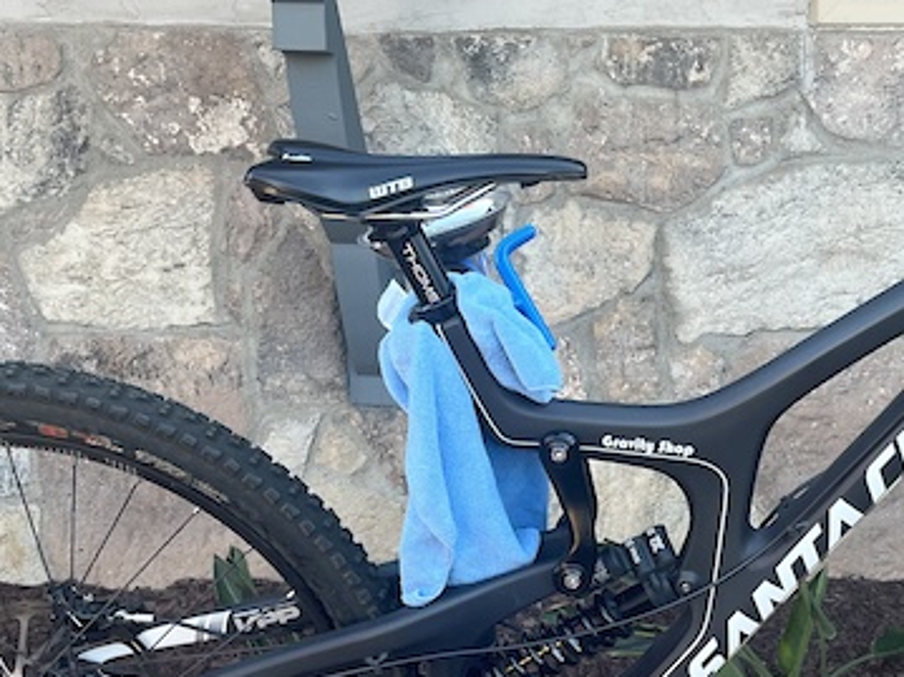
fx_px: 1514
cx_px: 665
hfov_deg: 32.7
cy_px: 536
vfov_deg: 24.8
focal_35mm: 58
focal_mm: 5.1
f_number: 1.6
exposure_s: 1/121
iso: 64
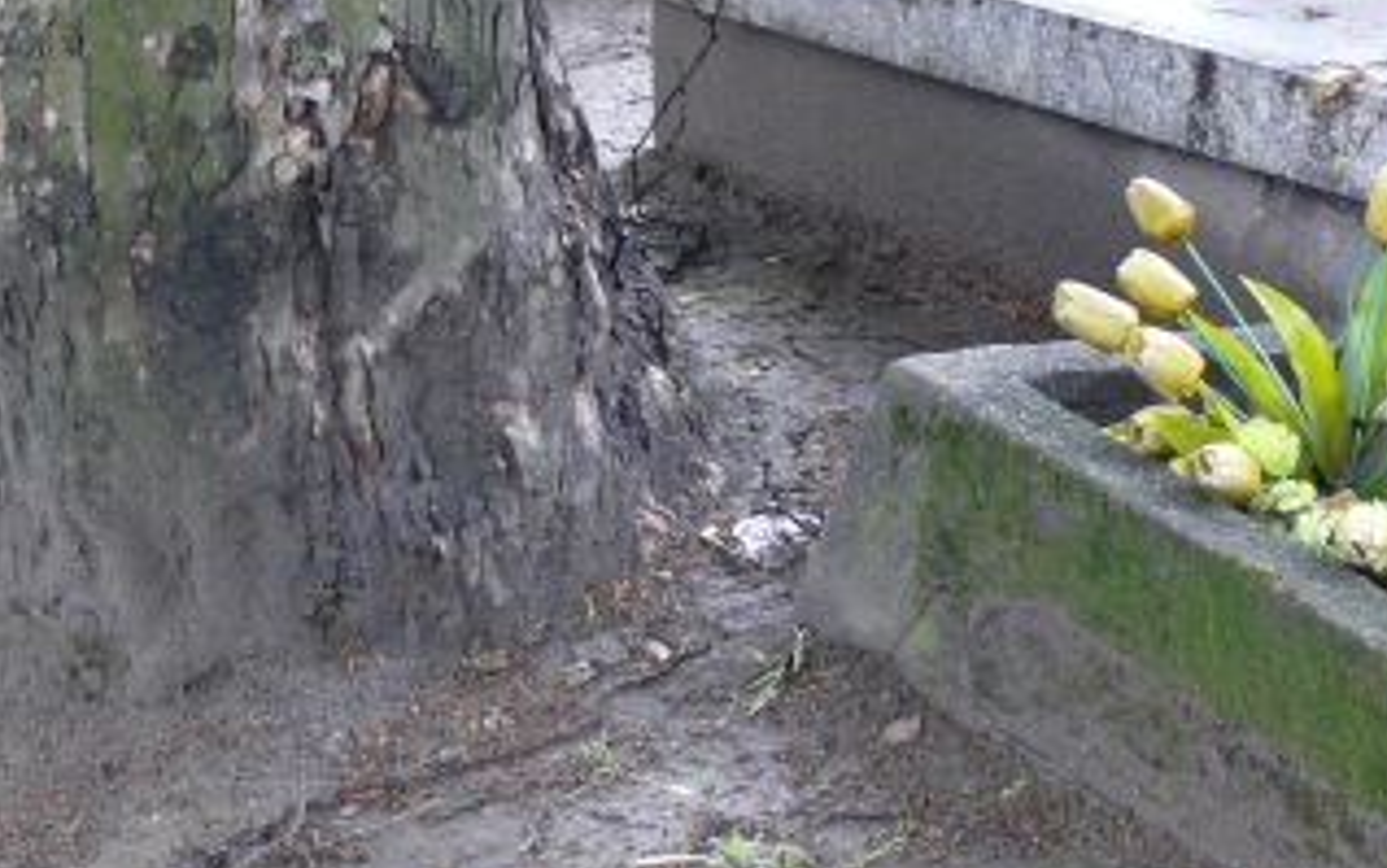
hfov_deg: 21.6
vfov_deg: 13.6
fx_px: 3630
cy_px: 580
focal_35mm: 96
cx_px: 759
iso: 100
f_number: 2.8
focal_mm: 8.8
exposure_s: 1/30
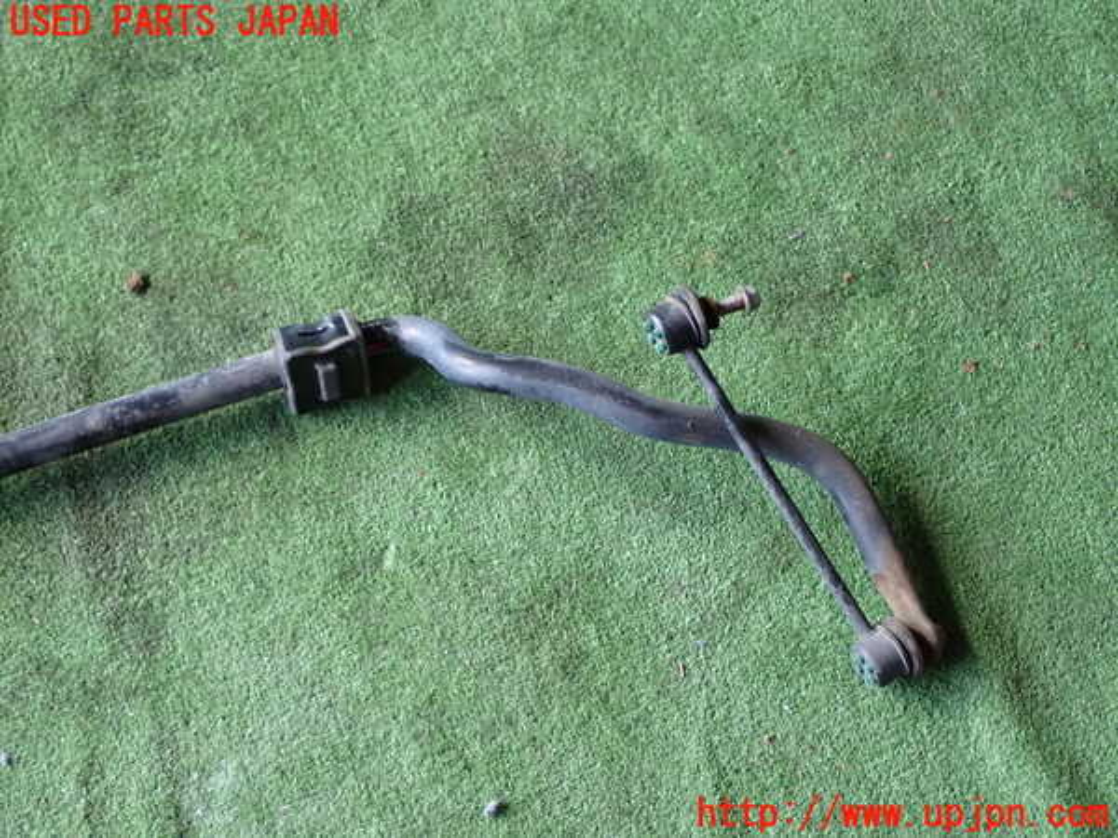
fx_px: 2002
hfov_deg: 31.2
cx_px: 559
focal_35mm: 62
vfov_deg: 23.7
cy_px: 419
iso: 320
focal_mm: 11.09
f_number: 3.6
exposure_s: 1/60
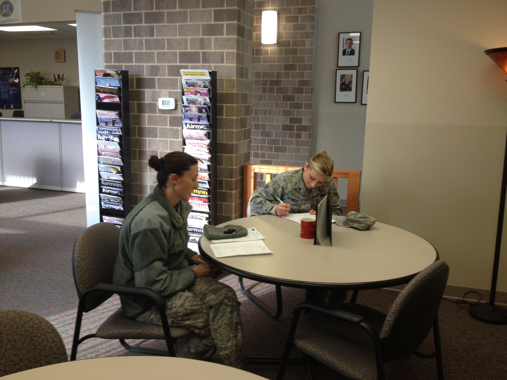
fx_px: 513
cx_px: 254
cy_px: 190
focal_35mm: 35
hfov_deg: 52.6
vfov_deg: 40.7
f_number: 2.4
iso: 80
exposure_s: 1/40
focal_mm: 4.28
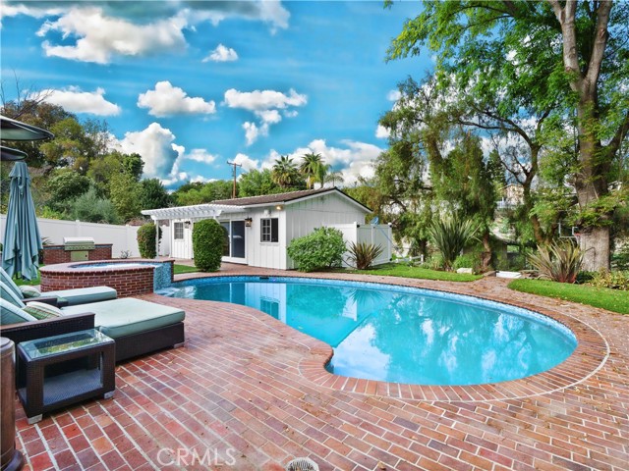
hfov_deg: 94.5
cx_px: 314
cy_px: 236
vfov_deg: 78.1
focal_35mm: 16
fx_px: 291
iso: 250
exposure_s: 1/60
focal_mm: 8
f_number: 7.1
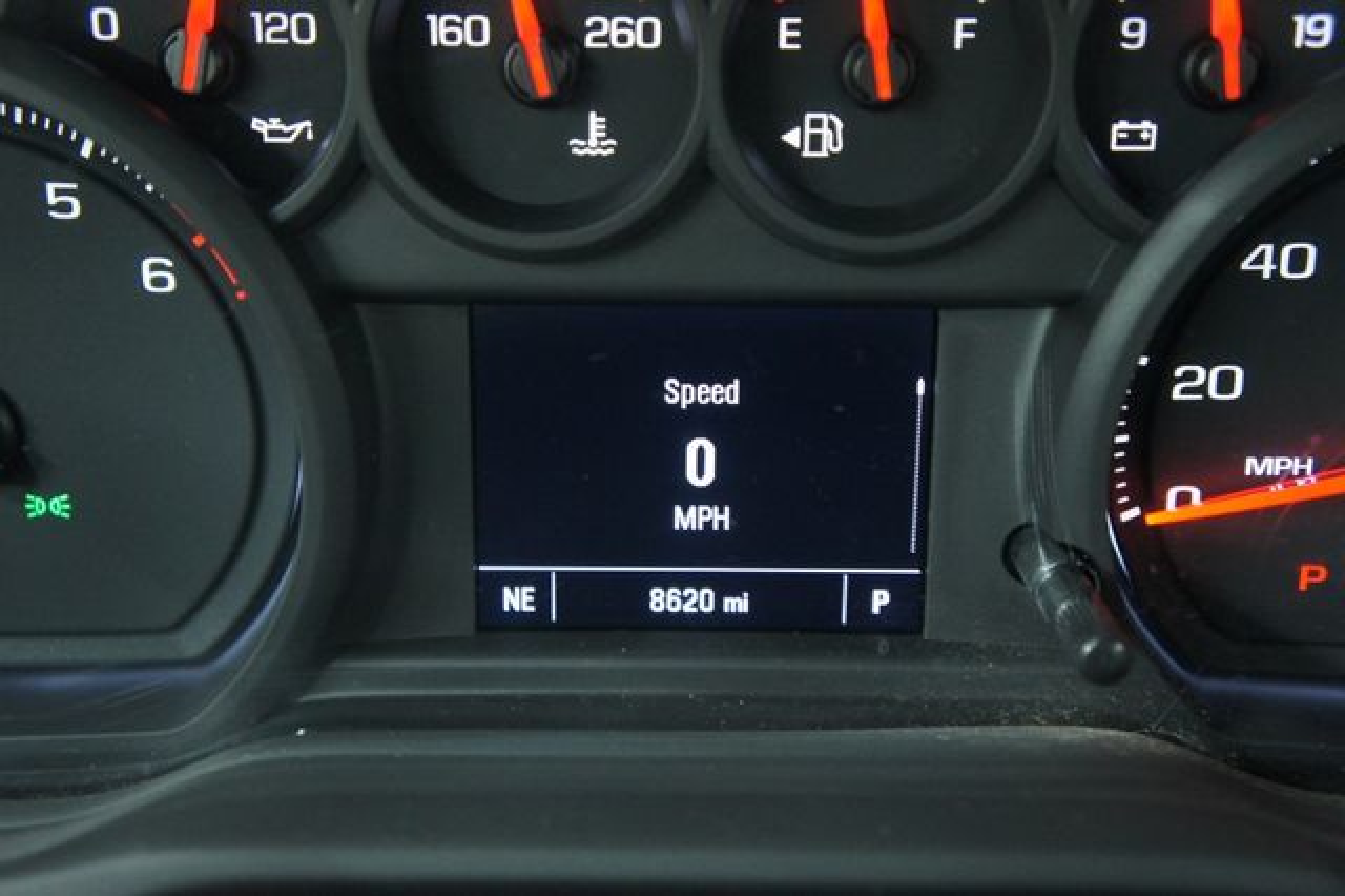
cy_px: 448
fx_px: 1736
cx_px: 672
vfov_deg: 28.9
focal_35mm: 46
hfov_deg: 42.3
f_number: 4.5
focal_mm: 31
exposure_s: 1/6
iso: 1600
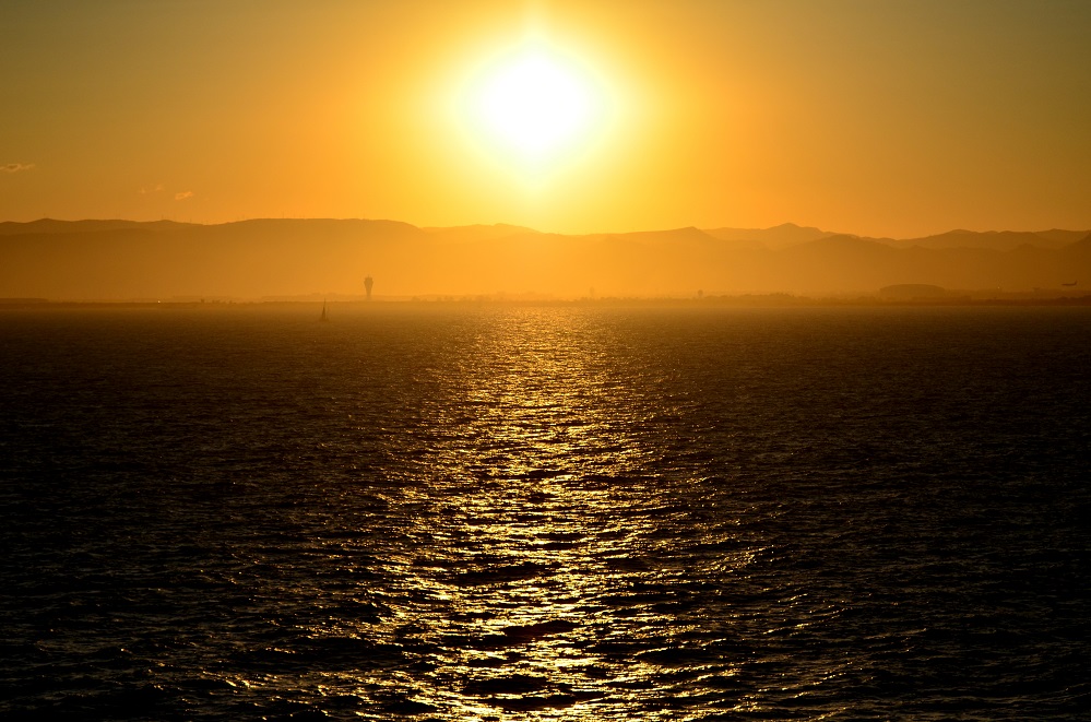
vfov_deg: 13.0
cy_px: 361
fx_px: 3175
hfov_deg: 19.5
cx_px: 546
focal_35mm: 105
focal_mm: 70
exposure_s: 1/8000
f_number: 4.5
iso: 220
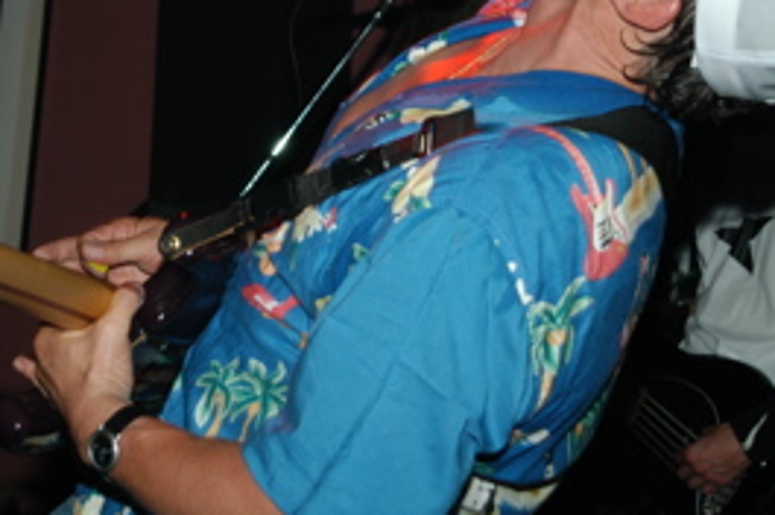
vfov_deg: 11.6
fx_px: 2516
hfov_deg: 17.5
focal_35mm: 117
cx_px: 303
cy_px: 83
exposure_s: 1/60
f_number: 5.6
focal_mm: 46
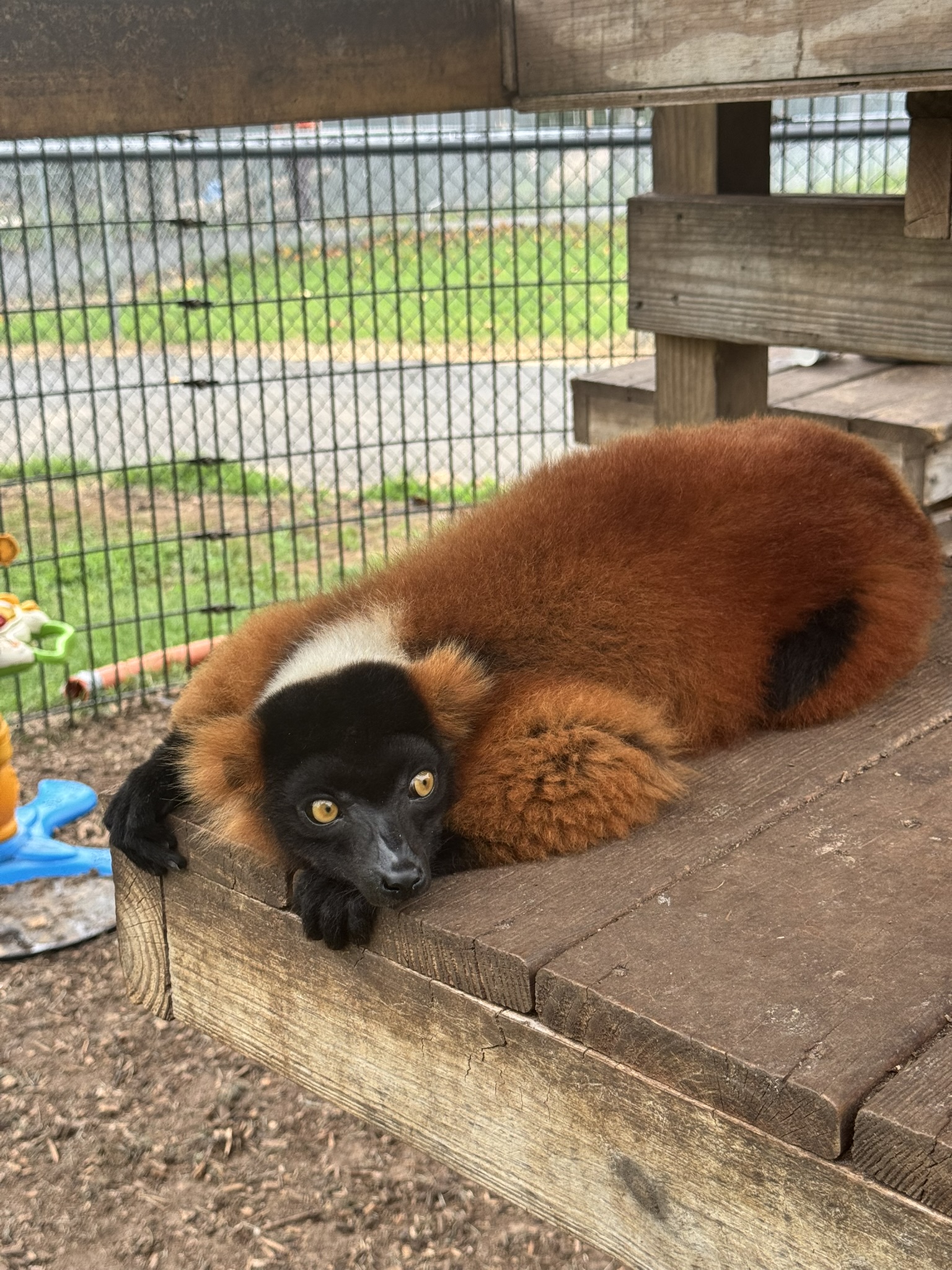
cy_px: 635
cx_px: 476
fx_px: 1760
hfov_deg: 30.3
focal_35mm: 48
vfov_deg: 39.7
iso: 64
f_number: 1.78
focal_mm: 6.76
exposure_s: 1/593
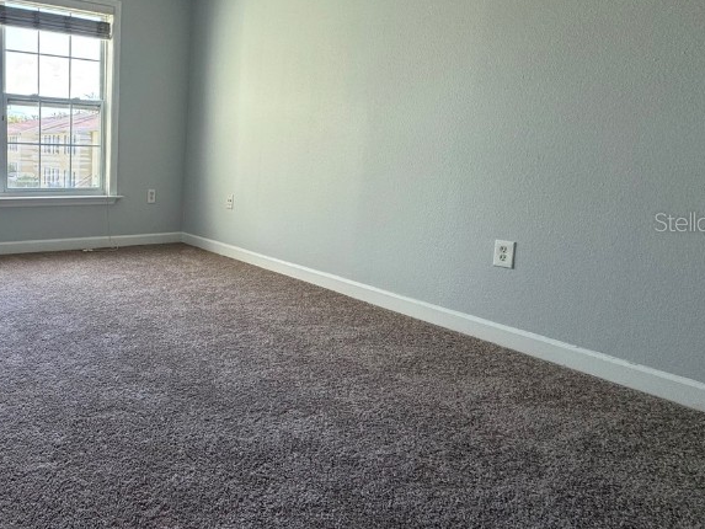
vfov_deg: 54.6
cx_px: 140
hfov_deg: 63.4
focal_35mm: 25
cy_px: 221
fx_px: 509
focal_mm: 2.22
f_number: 2.2
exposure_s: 1/99
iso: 64
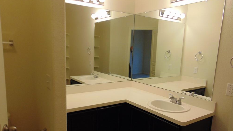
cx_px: 115
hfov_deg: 67.9
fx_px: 173
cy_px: 80
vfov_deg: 41.3
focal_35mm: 28
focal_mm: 4.5
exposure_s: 1/30
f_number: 3
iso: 100
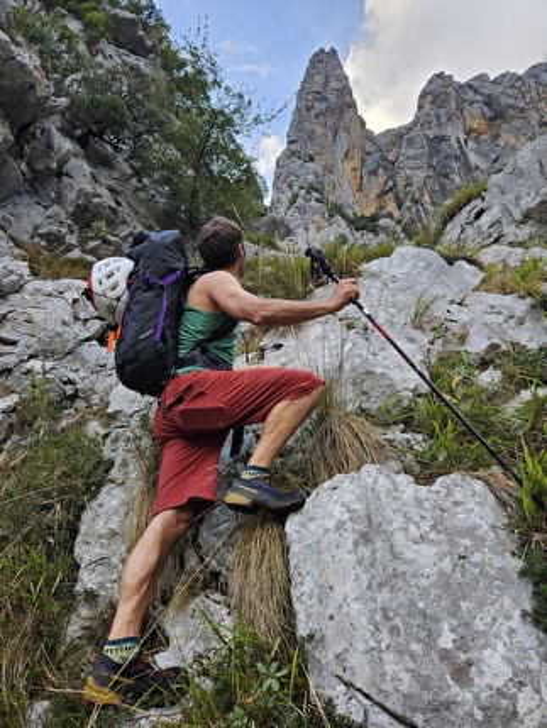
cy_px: 364
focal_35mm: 23
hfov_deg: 58.9
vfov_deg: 73.9
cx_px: 274
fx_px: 484
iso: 32
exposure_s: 1/180
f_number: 1.8
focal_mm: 5.4
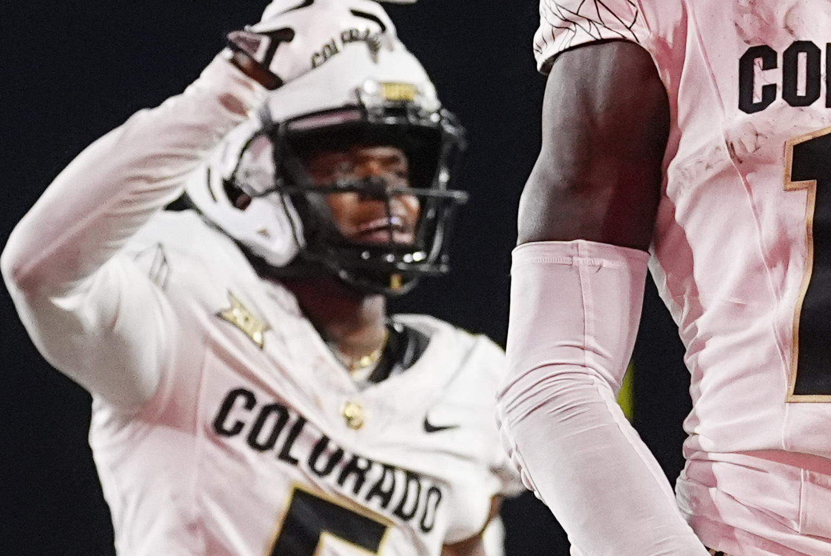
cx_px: 769
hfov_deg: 7.2
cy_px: 242
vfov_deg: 4.8
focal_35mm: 287
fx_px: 6631
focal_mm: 70
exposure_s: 1/2500
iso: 4000
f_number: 3.2
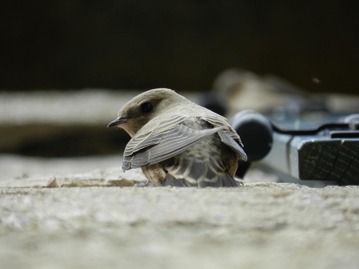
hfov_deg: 2.4
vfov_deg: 1.8
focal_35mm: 810
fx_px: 8400
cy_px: 134
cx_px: 180
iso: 280
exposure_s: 1/125
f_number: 5.7
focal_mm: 144
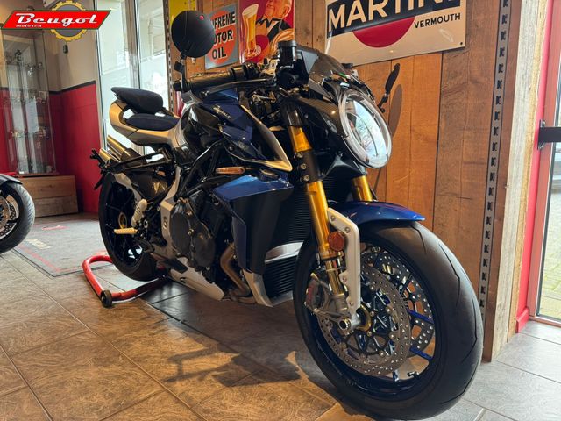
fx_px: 389
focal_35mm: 24
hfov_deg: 71.6
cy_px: 210
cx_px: 280
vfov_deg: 56.8
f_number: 1.78
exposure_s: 1/50
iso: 320
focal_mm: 6.76
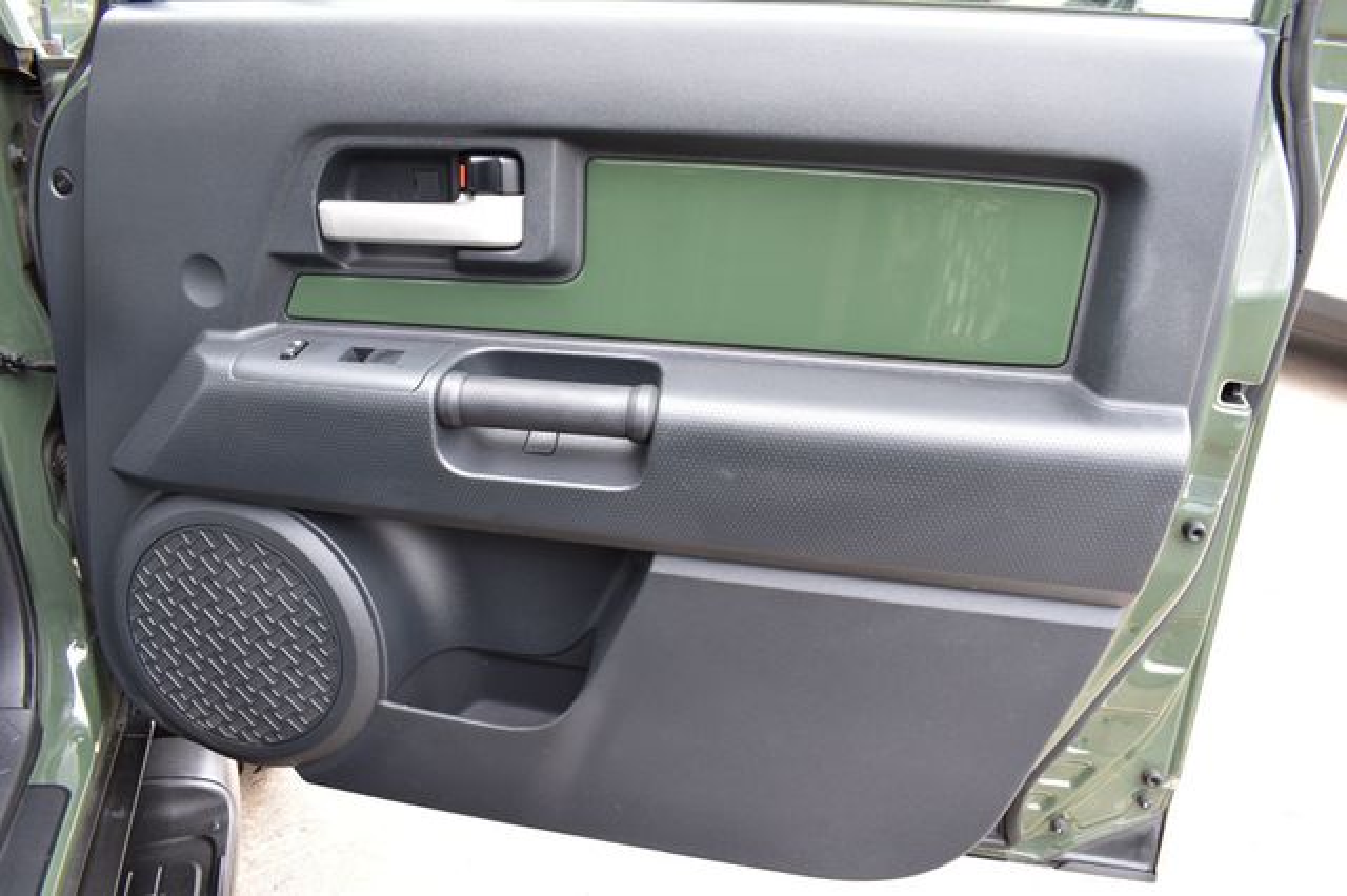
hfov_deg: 67.4
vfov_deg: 47.9
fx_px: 1010
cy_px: 448
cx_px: 674
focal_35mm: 27
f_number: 8
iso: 400
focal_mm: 18
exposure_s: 1/50
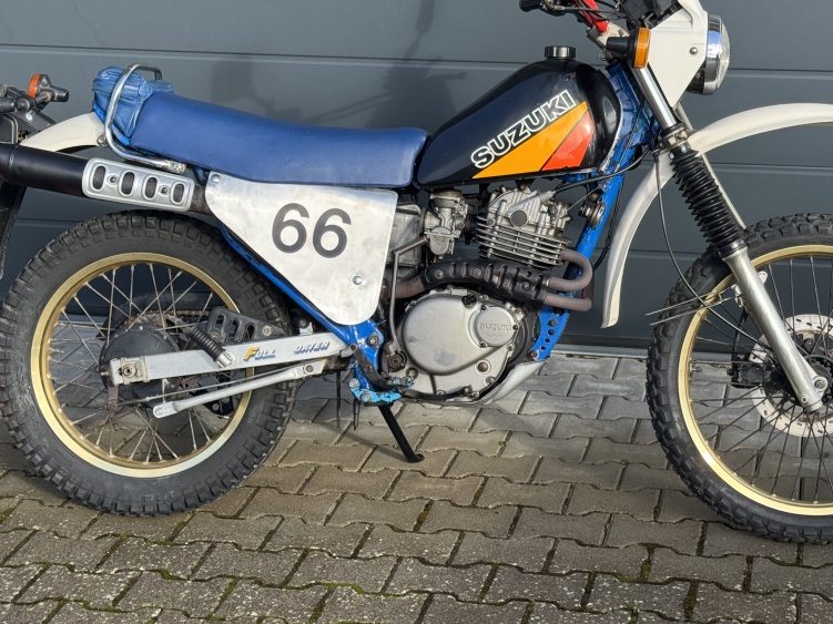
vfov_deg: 21.3
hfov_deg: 28.1
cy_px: 272
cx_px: 484
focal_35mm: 69
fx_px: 1660
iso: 64
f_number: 1.78
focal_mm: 6.76
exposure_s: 1/1027
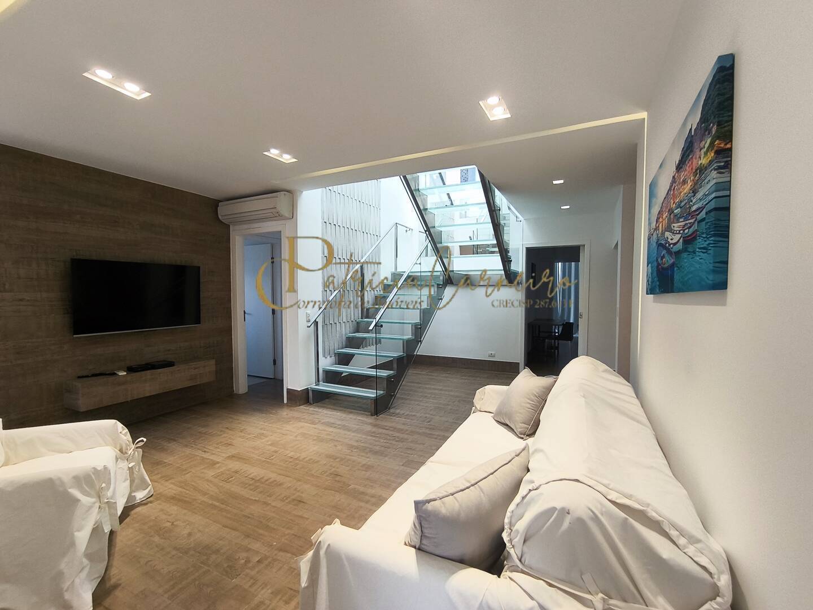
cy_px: 305
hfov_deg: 94.5
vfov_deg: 78.1
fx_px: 376
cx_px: 406
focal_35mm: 16
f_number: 2.2
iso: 125
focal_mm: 1.65
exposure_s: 1/60
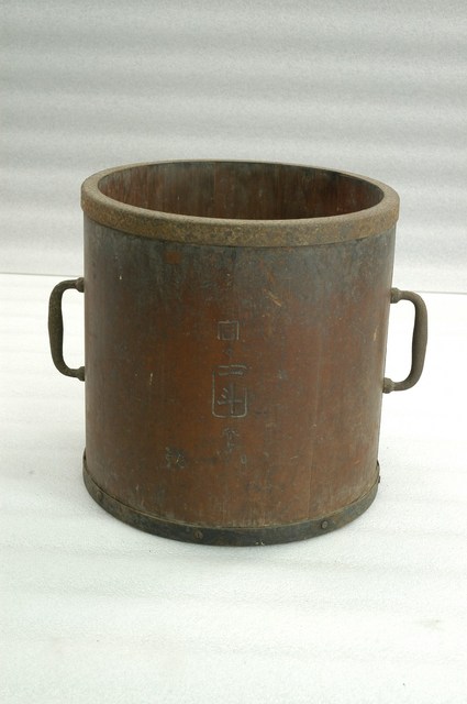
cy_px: 352
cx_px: 234
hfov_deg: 23.7
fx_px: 1112
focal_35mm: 57
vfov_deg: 35.1
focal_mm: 38
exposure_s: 1/6
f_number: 8
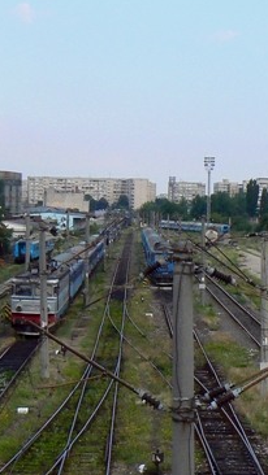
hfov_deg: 12.1
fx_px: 1263
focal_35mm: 100
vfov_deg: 21.3
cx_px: 120
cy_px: 258
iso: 100
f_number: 7.1
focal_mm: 7
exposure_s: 1/250
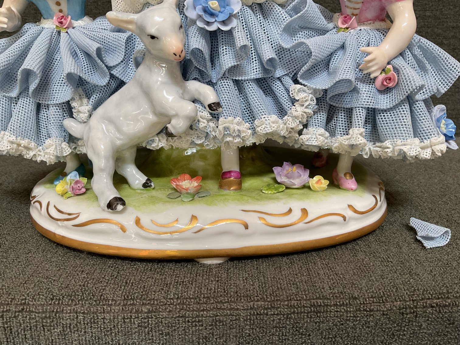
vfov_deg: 48.2
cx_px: 230
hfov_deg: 61.7
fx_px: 385
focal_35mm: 29
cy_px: 172
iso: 64
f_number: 1.8
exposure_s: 1/60
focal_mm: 3
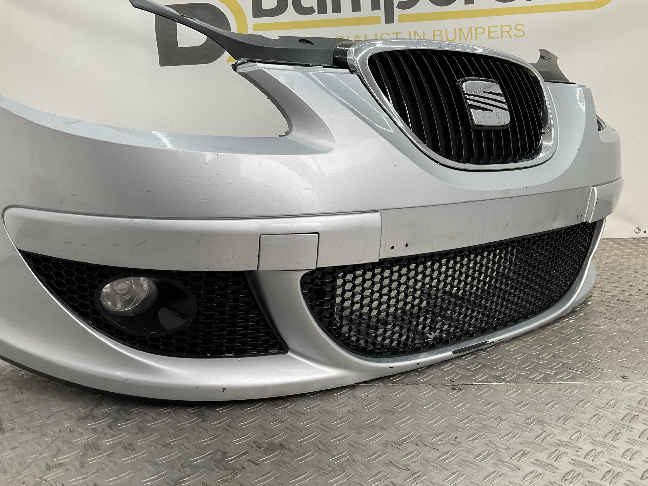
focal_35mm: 29
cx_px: 324
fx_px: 543
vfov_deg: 48.2
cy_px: 243
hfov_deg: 61.7
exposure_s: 1/138
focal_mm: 3
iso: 16
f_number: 1.8
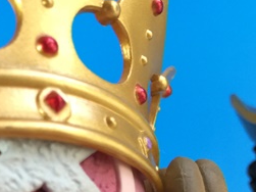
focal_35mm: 74
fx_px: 547
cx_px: 174
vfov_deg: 18.9
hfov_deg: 26.2
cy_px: 227
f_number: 2.2
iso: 80
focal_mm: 4.15
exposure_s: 1/17
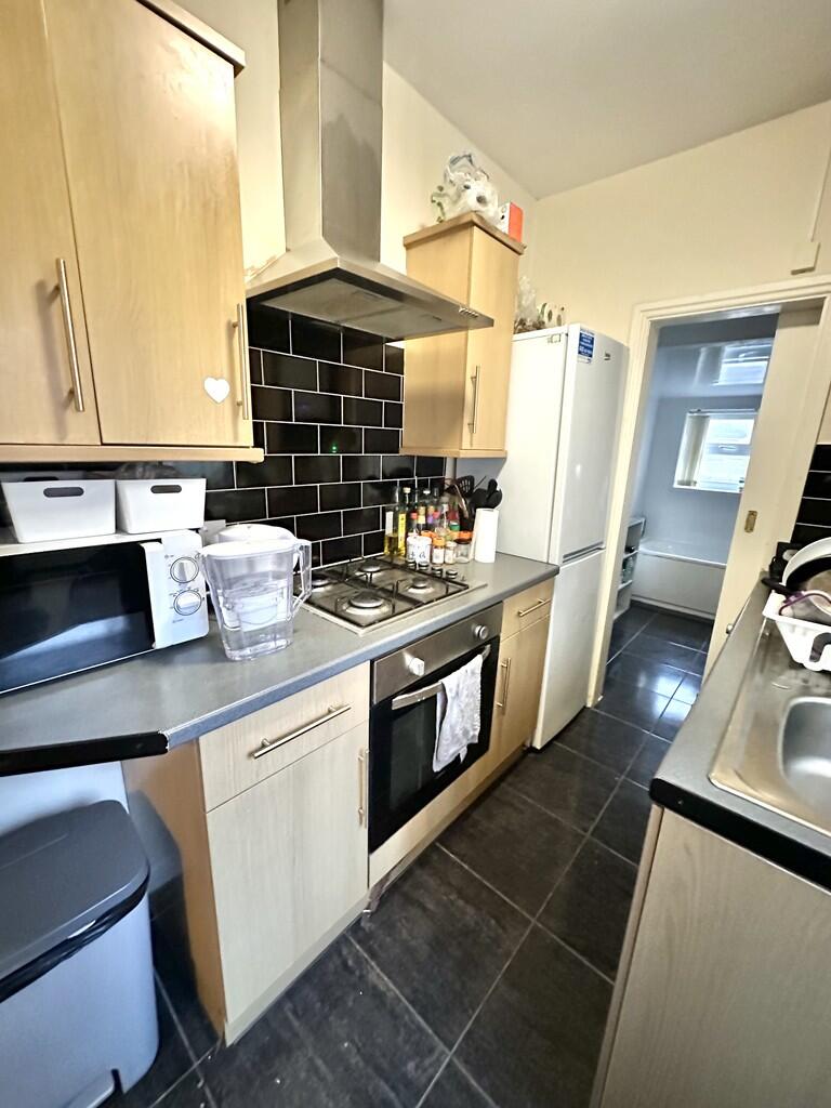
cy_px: 554
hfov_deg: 85.7
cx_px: 416
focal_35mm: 14
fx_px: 448
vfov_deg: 102.1
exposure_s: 1/33
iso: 1250
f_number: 2.2
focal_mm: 2.22
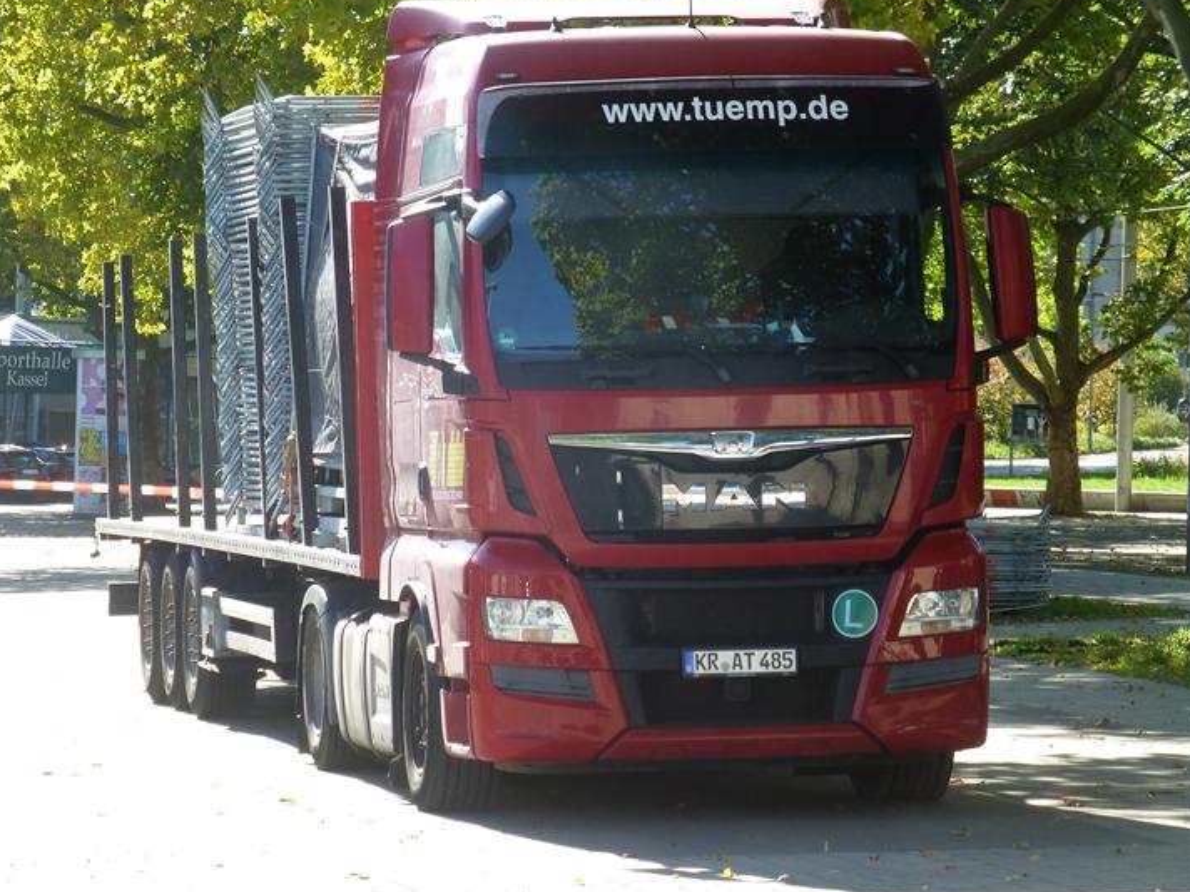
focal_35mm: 163
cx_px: 531
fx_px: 5603
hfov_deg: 12.1
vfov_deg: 9.1
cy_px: 423
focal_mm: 25.9
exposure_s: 1/125
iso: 100
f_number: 5.4
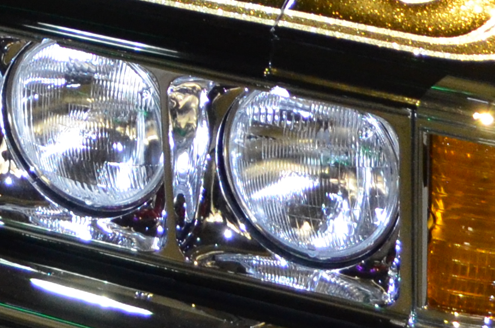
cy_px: -344
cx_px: 32
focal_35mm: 197
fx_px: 2703
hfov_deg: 10.4
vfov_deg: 6.7
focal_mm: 22
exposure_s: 1/60
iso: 1400
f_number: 4
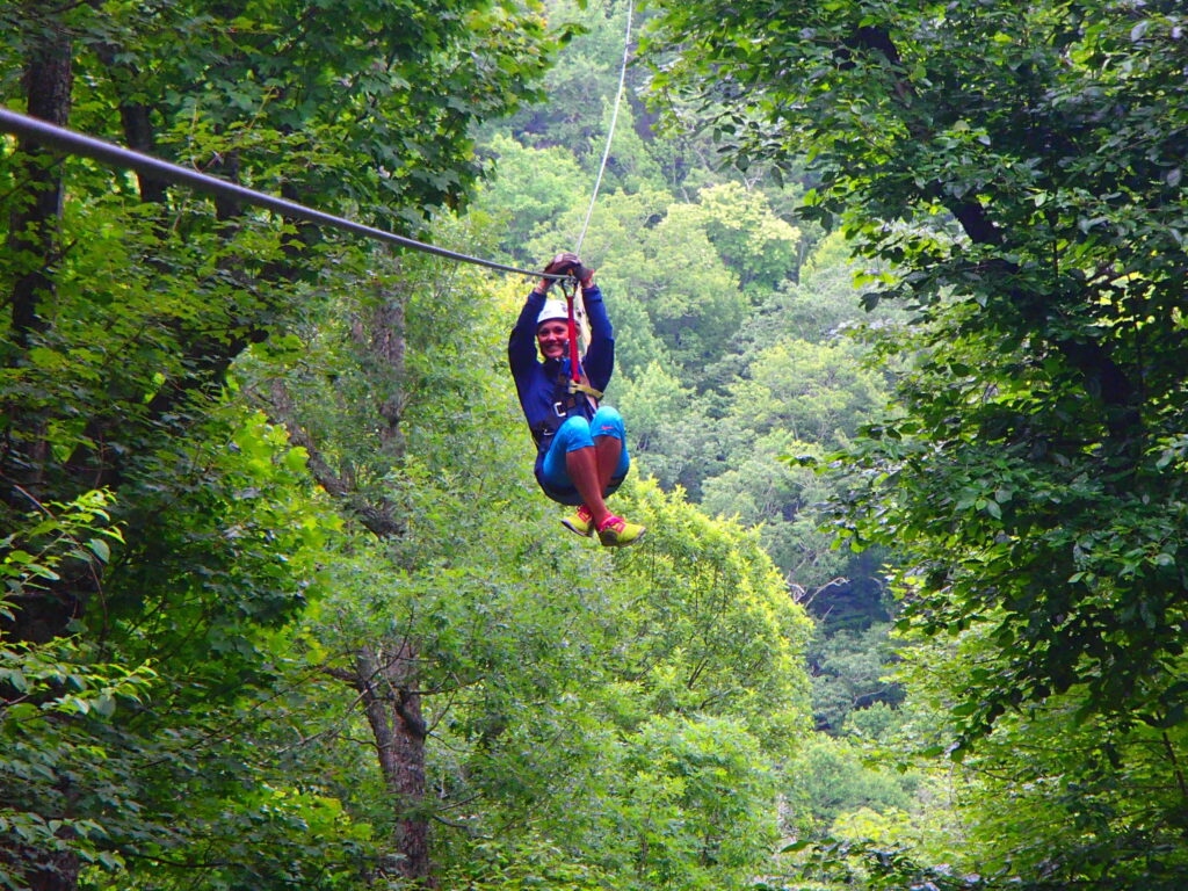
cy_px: 446
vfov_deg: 10.6
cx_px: 594
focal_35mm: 140
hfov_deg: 14.1
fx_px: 4805
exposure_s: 1/125
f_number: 5.9
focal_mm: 25
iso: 400
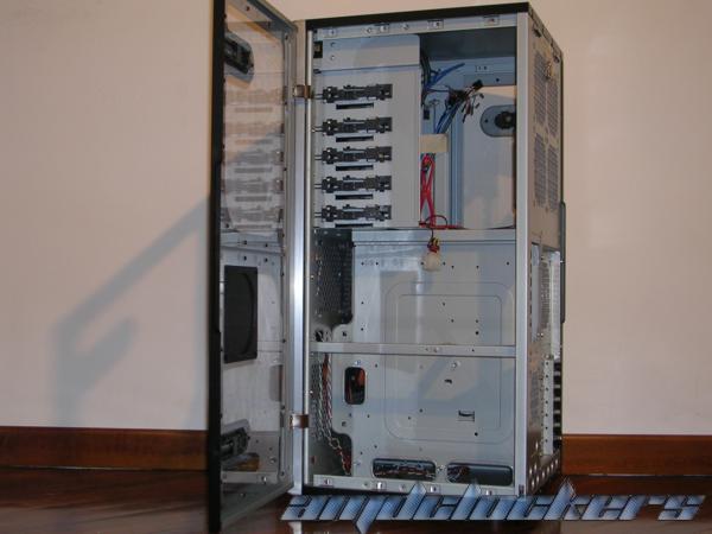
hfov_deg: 36.2
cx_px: 356
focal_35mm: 53
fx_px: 1090
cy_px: 267
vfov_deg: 27.5
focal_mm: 8
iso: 50
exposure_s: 1/60.1
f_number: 3.2
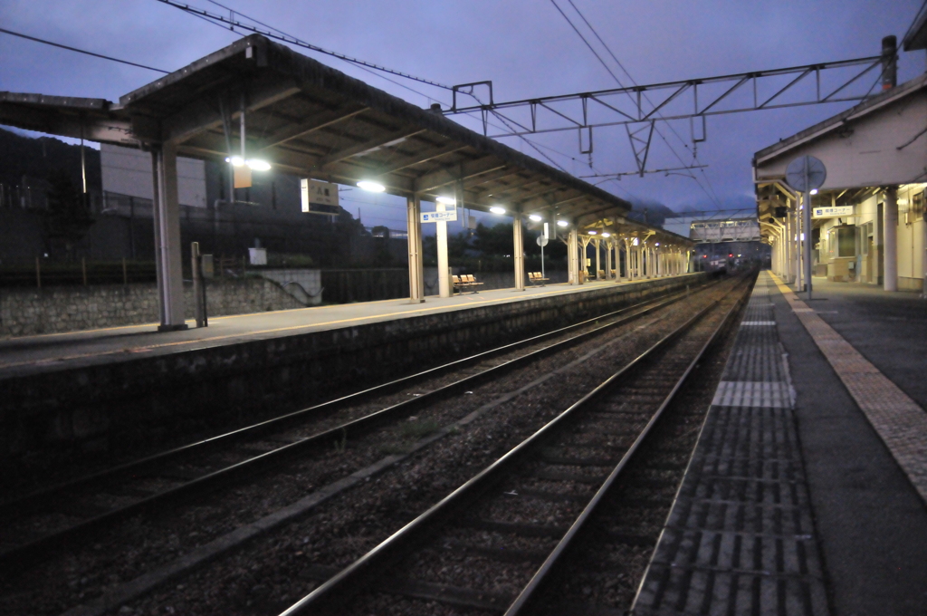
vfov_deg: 47.8
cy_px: 308
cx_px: 464
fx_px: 694
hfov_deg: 67.4
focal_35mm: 27
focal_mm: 18
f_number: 2.8
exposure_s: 1/100
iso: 3200
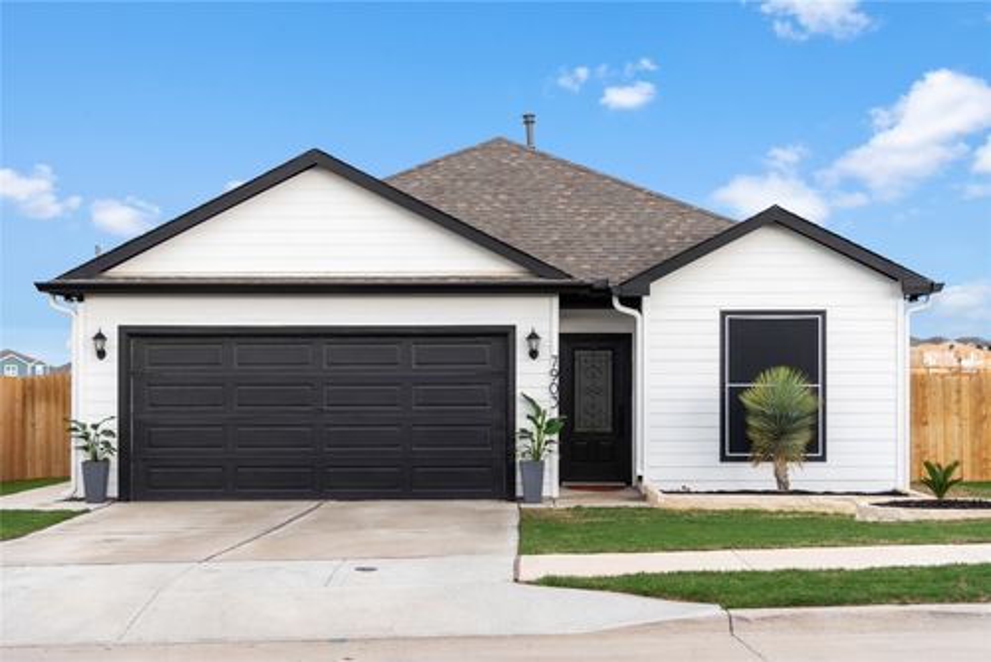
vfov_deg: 23.4
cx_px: 496
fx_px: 1597
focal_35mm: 58
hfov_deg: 34.5
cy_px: 331
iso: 200
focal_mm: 58
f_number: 4
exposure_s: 1/250
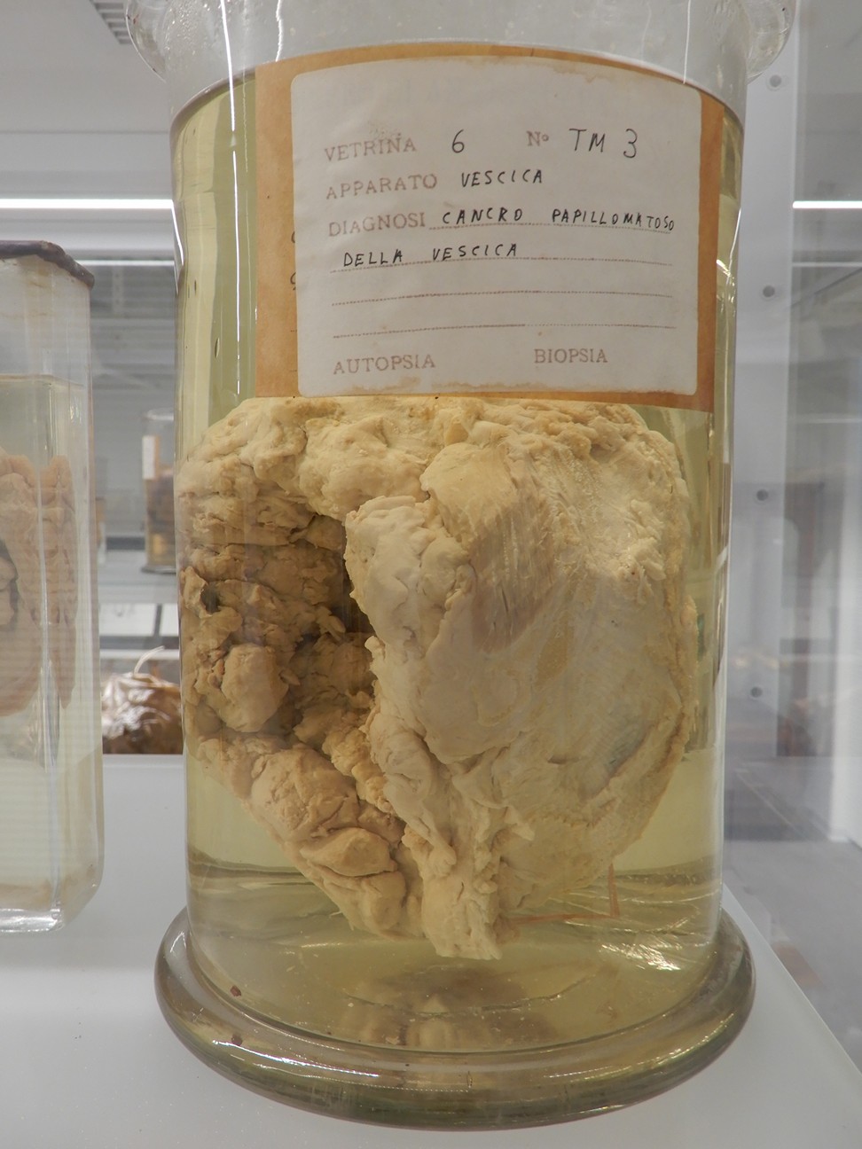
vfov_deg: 60.0
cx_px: 431
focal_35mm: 30
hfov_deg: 46.8
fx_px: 996
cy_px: 574
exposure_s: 1/30
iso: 180
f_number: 3.5
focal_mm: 5.4
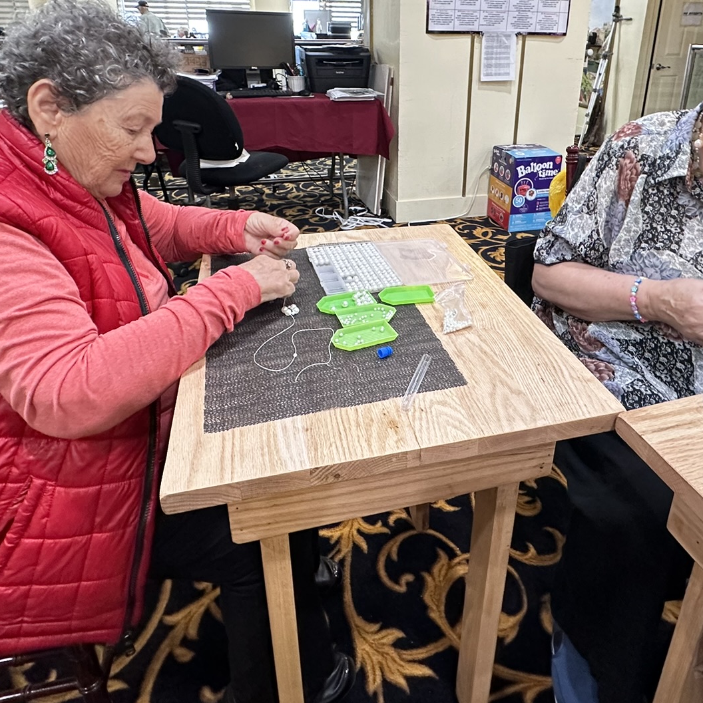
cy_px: 234
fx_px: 551
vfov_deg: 63.4
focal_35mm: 24
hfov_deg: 64.7
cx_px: 407
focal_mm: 2.22
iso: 320
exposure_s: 1/60
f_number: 2.2
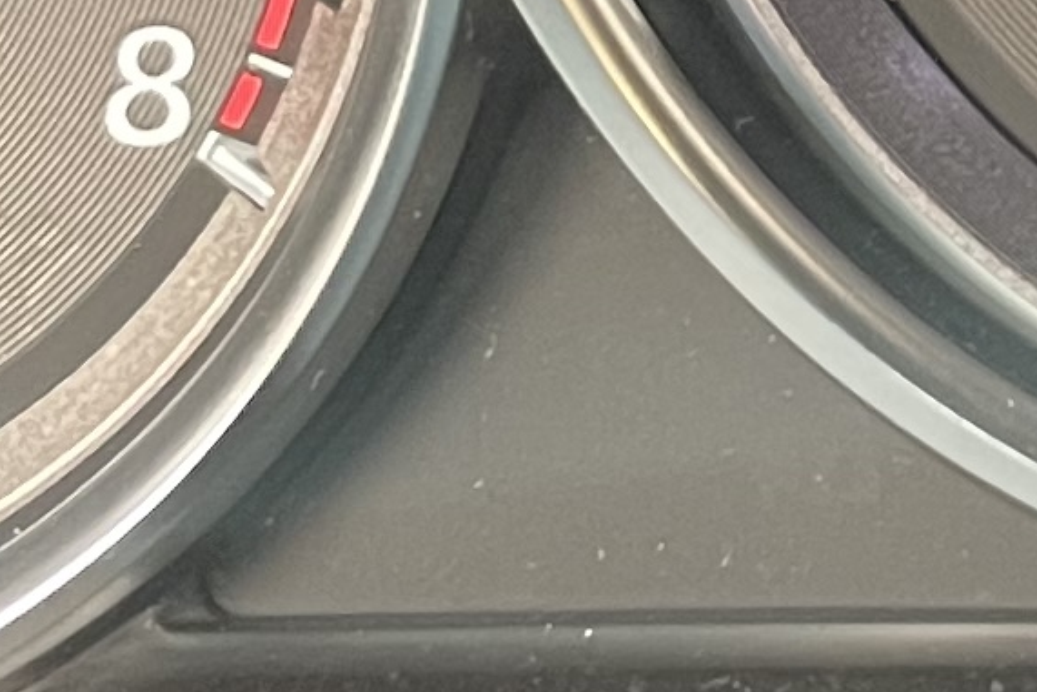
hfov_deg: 10.4
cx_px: 1486
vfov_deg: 6.9
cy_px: -699
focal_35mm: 191
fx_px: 5503
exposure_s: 1/60
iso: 320
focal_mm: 4.2
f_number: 1.6
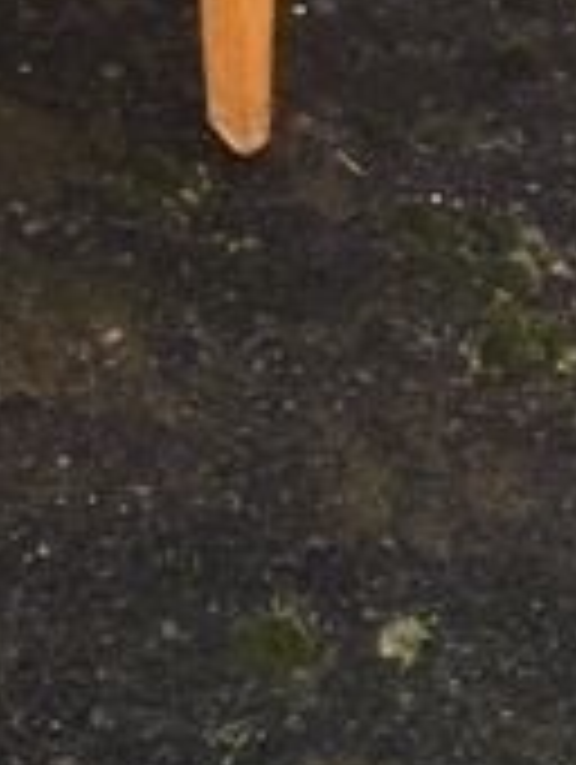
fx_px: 2412
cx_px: -378
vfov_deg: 15.8
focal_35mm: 109
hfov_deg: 12.7
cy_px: -540
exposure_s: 1/50
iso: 25
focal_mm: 4.15
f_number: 2.2
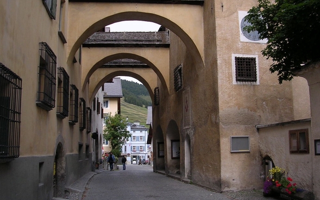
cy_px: 104
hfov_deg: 48.2
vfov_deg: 31.2
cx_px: 159
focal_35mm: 41
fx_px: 358
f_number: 2.8
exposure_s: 1/442
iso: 100
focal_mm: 5.8
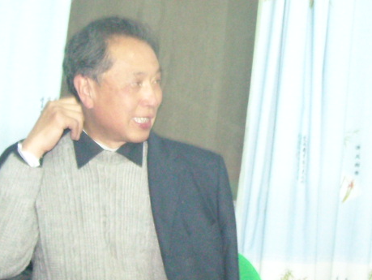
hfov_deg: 24.2
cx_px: 343
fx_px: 839
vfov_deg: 18.9
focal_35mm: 78
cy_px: 130
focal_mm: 5.7
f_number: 2.8
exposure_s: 1/3
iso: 800
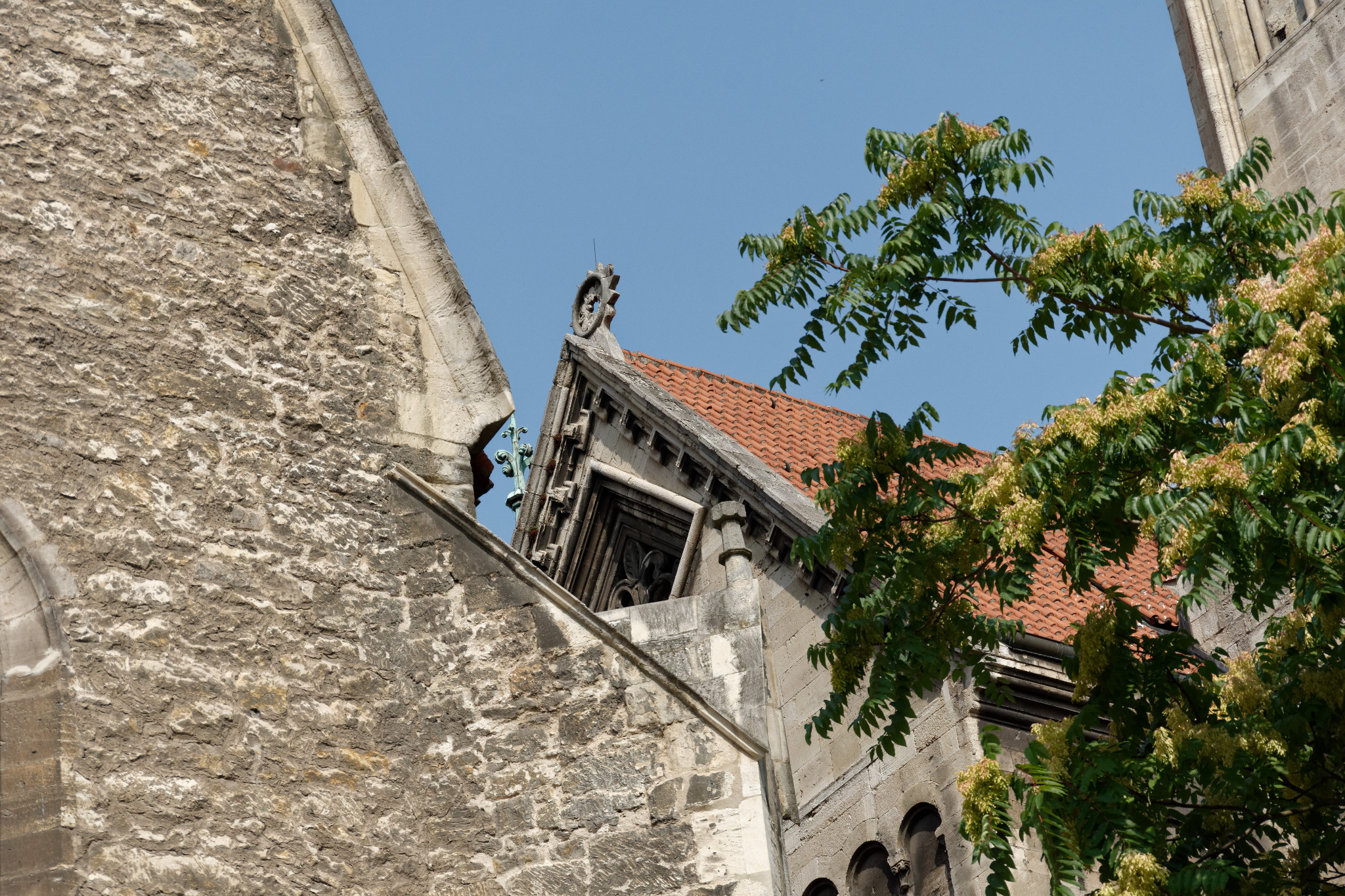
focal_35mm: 90
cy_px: 448
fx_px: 3362
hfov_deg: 22.6
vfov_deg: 15.2
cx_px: 672
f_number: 7.1
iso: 400
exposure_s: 1/1000
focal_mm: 60
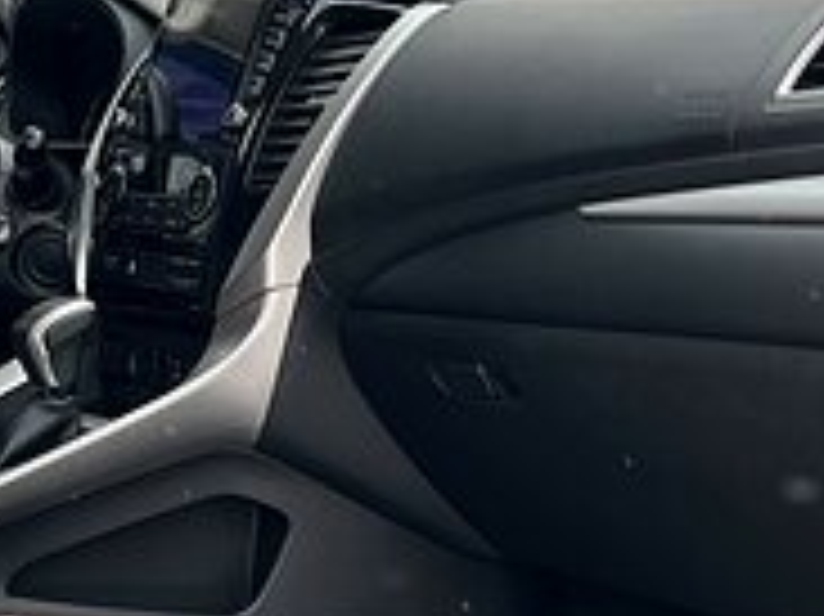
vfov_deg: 18.9
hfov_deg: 24.7
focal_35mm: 78
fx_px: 1855
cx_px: 189
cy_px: 297
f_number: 1.5
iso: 40
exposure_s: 1/282
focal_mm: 5.7
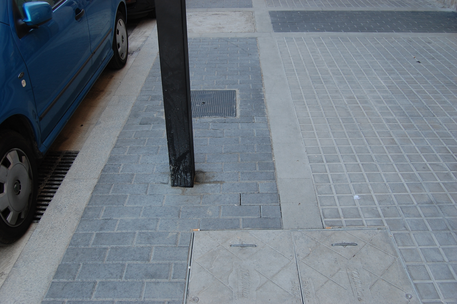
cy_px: 152
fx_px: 419
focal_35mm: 33
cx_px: 228
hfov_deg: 57.3
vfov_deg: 39.9
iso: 200
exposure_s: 1/125
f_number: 5.6
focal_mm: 22
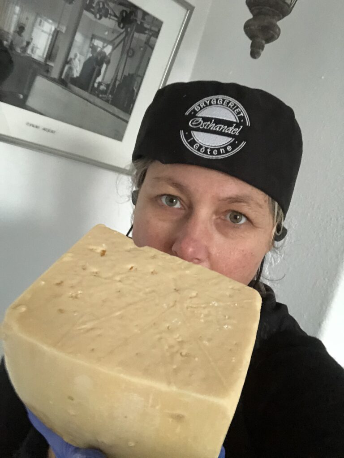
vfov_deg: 56.8
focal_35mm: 32
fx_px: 423
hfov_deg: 44.2
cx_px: 172
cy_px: 229
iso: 400
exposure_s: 1/33
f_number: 2.2
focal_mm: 2.87
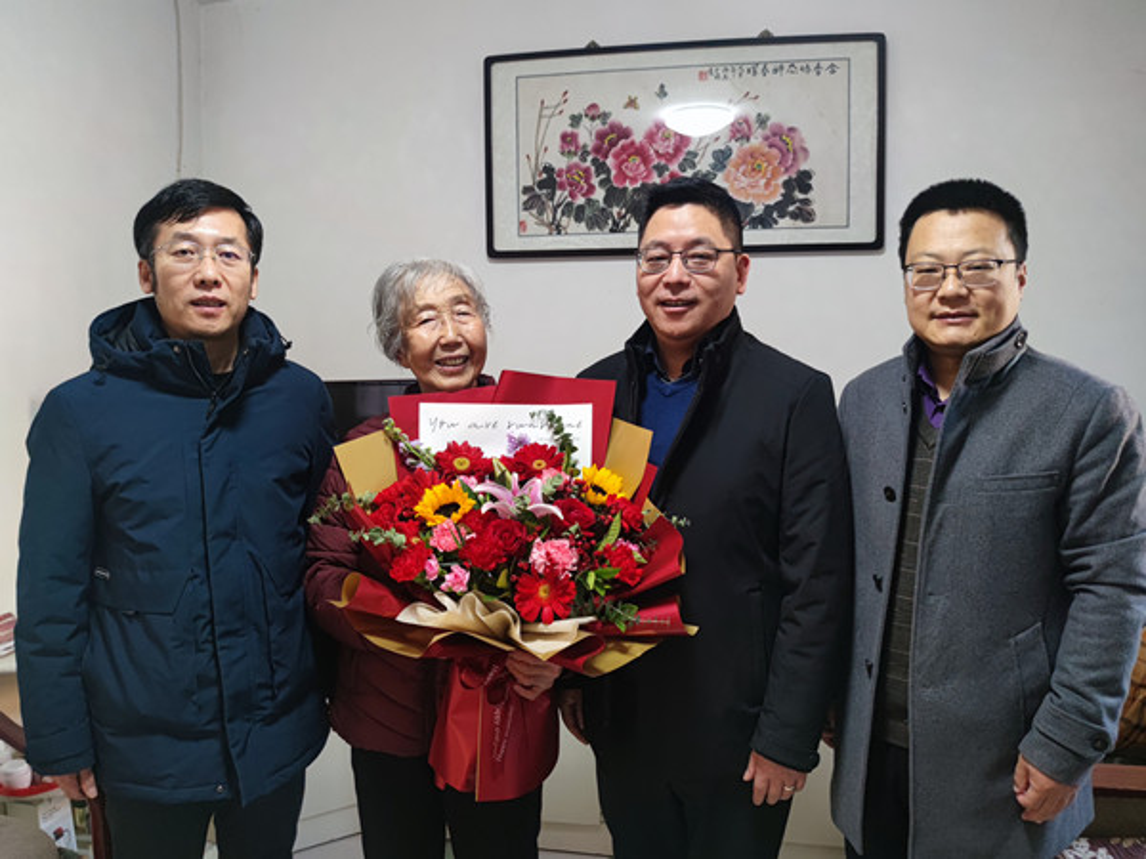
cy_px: 430
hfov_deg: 71.6
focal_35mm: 24
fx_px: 795
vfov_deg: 56.8
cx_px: 573
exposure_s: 1/50
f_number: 1.69
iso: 638
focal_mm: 6.72
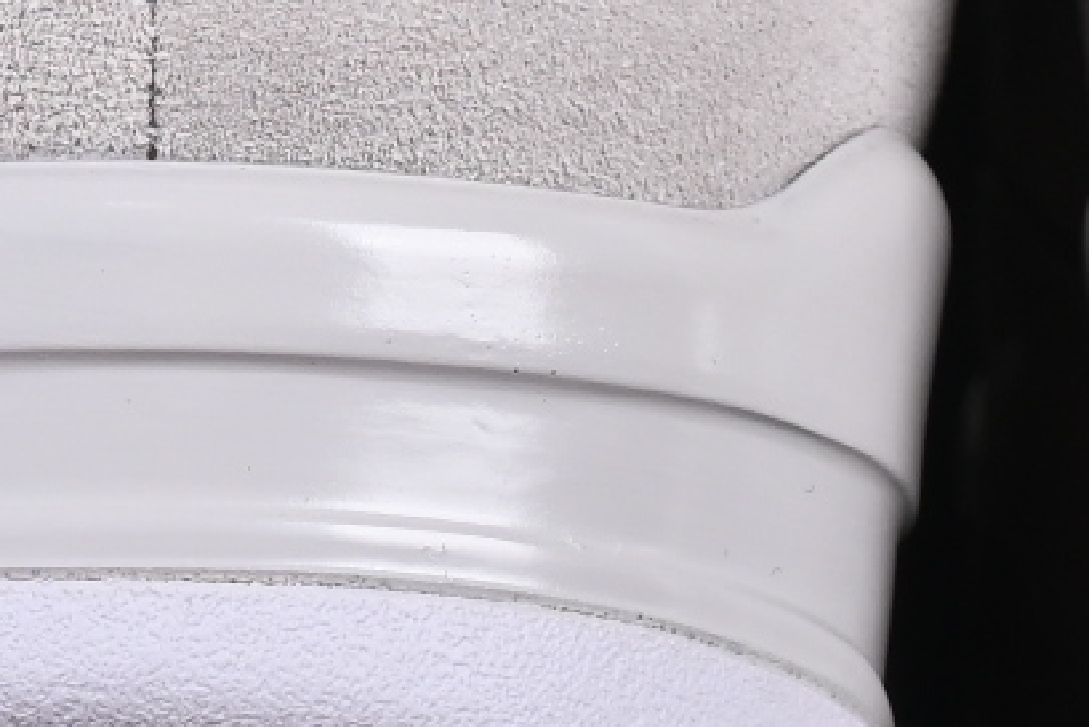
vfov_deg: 2.7
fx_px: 15432
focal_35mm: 510
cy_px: -541
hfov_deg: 4.0
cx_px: 1044
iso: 160
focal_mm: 50
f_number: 8
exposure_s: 1/80
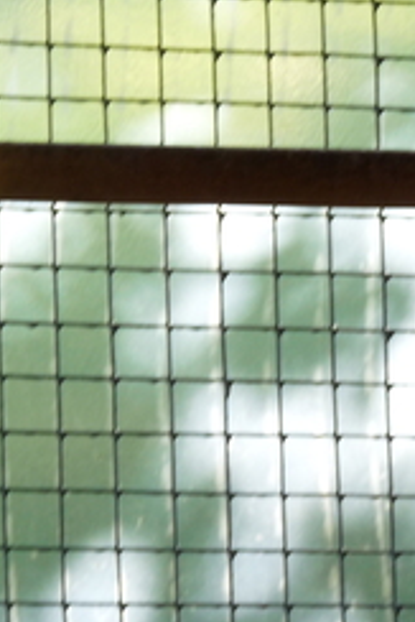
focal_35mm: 320
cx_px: 741
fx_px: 5525
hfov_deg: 4.3
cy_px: 125
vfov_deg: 6.4
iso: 100
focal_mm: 22.3
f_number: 3.6
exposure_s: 1/100
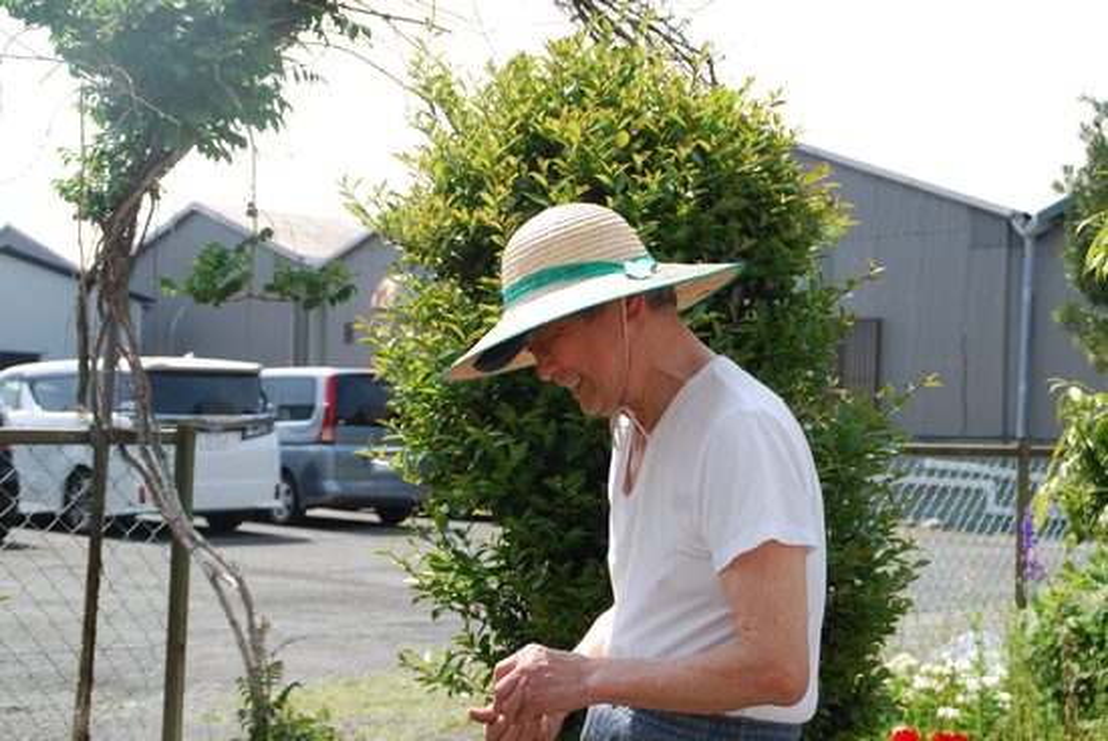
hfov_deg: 35.0
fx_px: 1756
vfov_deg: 23.8
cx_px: 554
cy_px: 370
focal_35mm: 57
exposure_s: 1/200
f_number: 7.1
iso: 100
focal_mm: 38
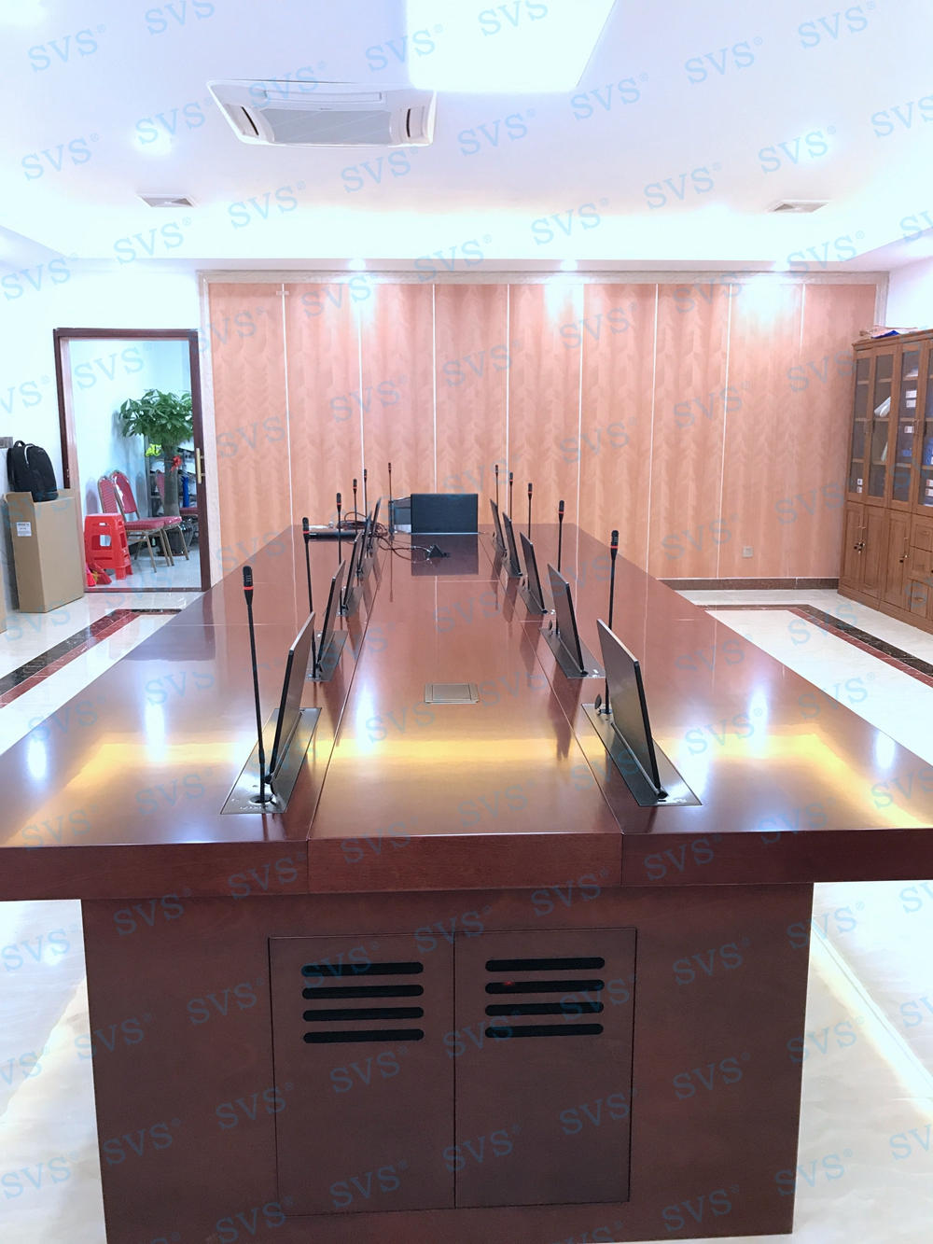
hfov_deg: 49.8
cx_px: 466
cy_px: 622
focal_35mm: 28
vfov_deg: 63.4
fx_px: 1006
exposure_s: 1/17
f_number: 1.8
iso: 40
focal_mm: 3.99
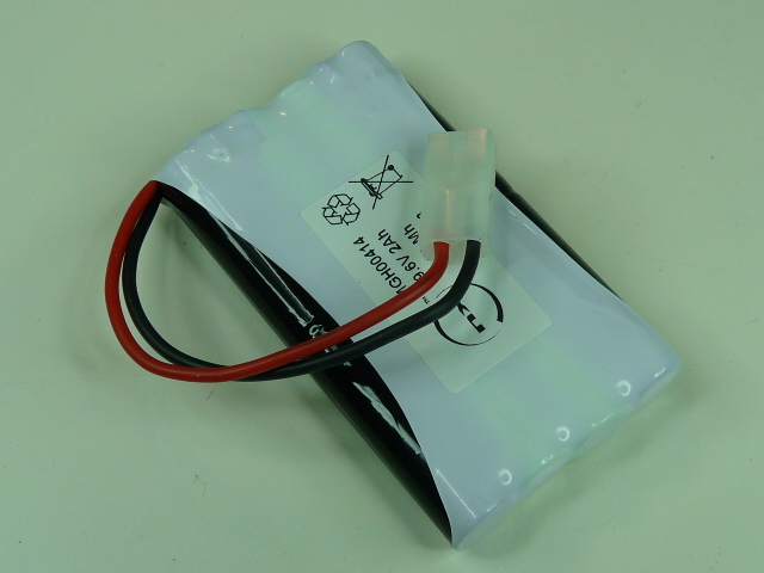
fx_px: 1280
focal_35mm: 58
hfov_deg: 33.2
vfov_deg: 25.2
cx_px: 382
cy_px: 286
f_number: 3.2
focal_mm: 5.9
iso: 100
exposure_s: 1/100
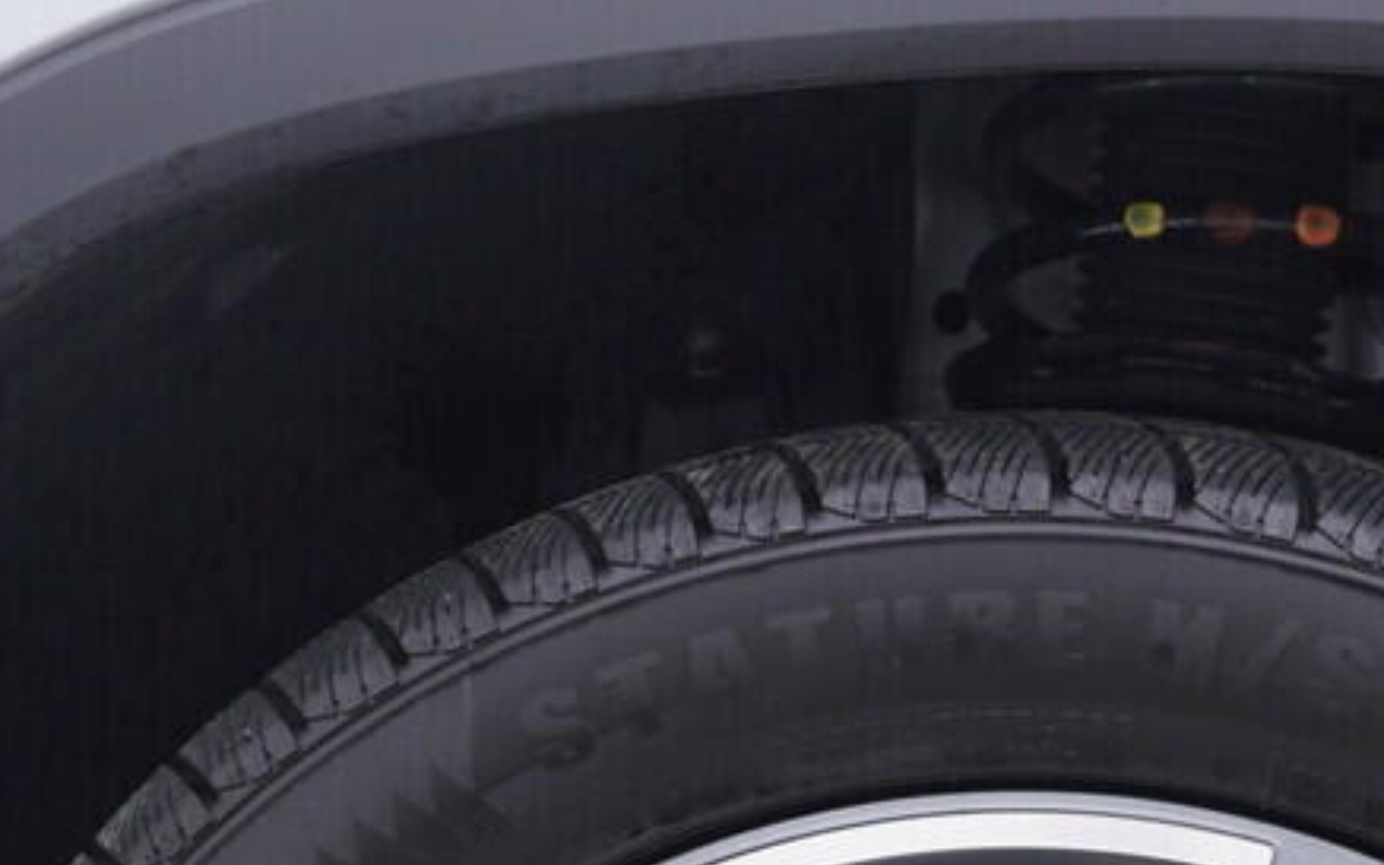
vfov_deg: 10.3
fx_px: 4563
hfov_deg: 17.1
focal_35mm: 121
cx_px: 1083
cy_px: 1461
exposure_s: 1/60
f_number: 3.5
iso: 125
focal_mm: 24
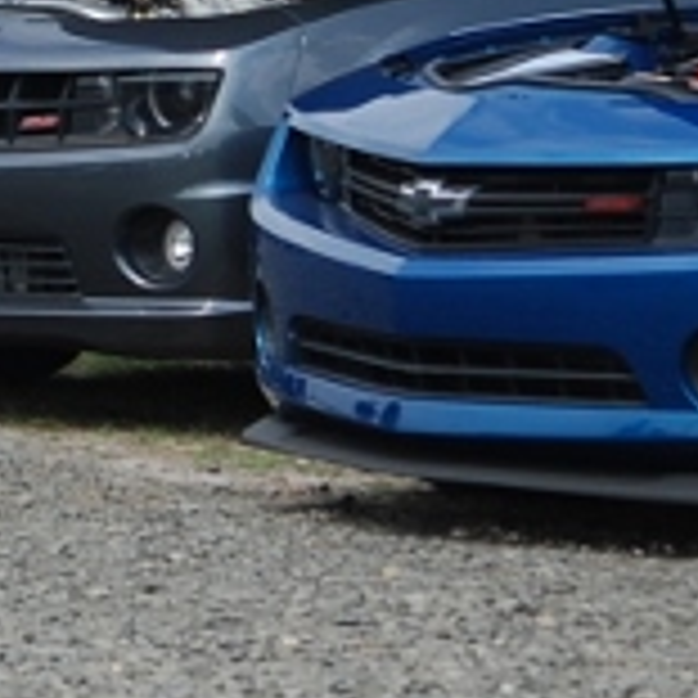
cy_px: -27
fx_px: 10494
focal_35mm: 460
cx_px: -599
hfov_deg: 3.8
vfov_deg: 3.8
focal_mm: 70
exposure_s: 1/500
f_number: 5.6
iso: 180
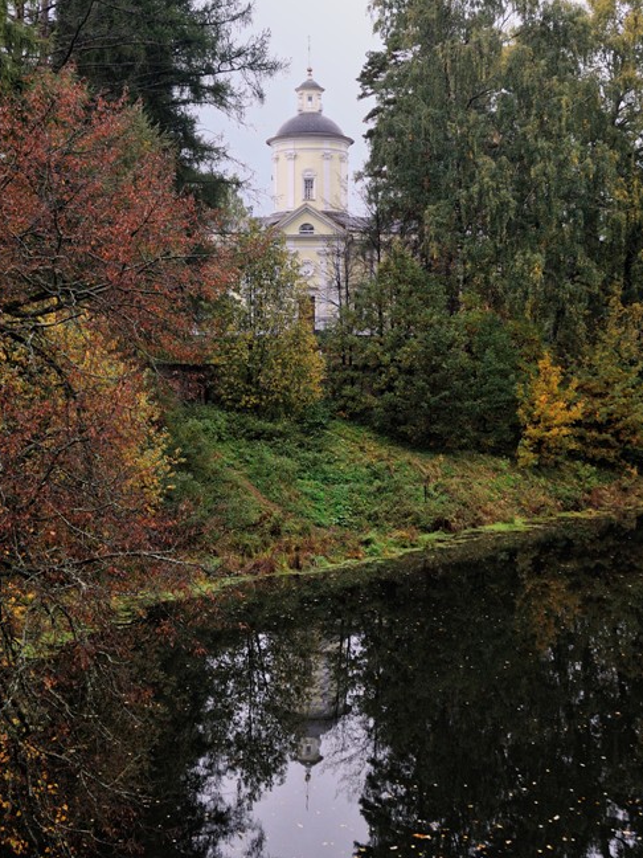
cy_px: 397
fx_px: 1189
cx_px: 317
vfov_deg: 39.6
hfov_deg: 30.3
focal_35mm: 48
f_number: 5.6
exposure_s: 1/200
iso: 500
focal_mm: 24
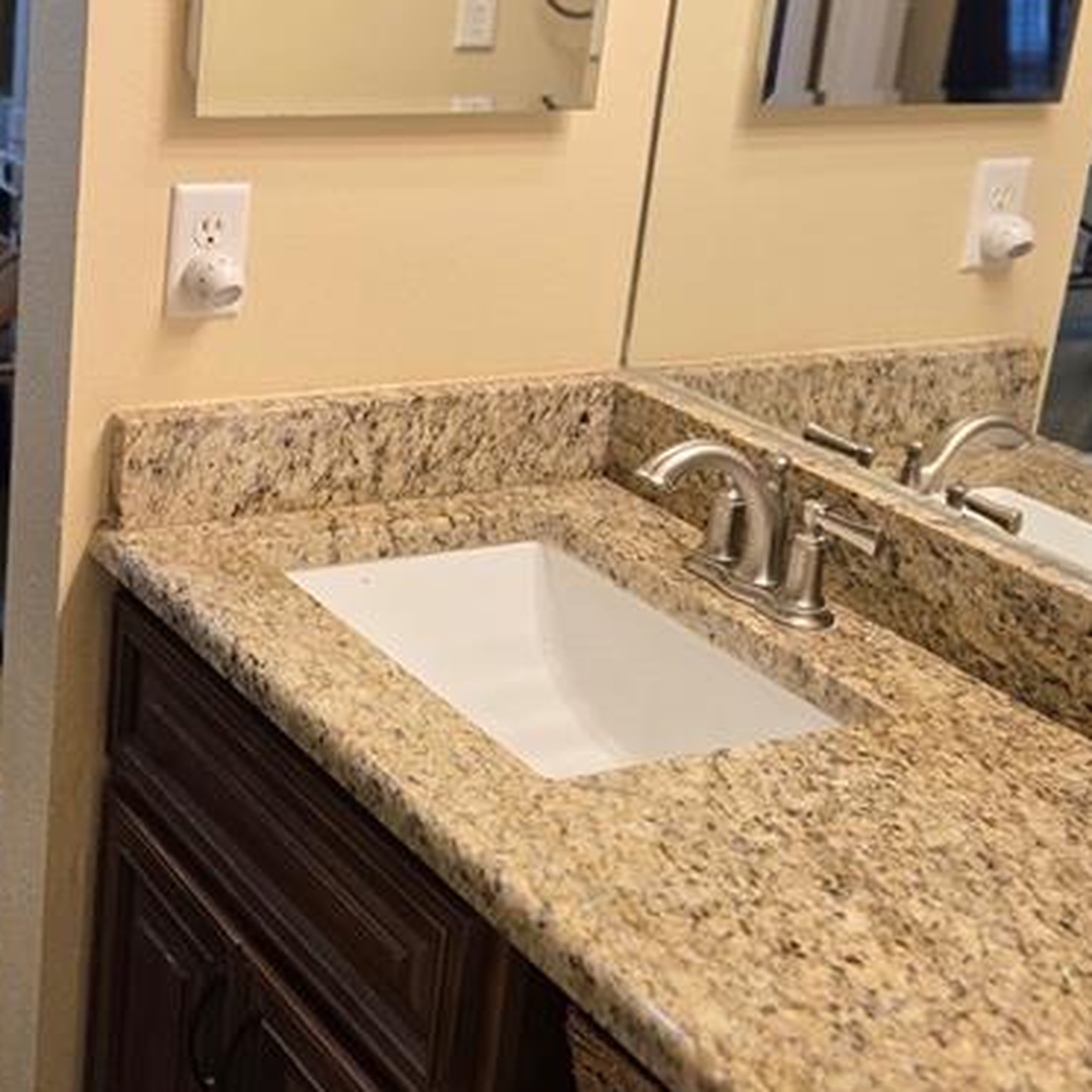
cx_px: 214
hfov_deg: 29.8
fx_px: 1999
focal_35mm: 56
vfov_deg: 30.4
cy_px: 399
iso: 100
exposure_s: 1/120
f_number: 1.8
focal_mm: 5.4
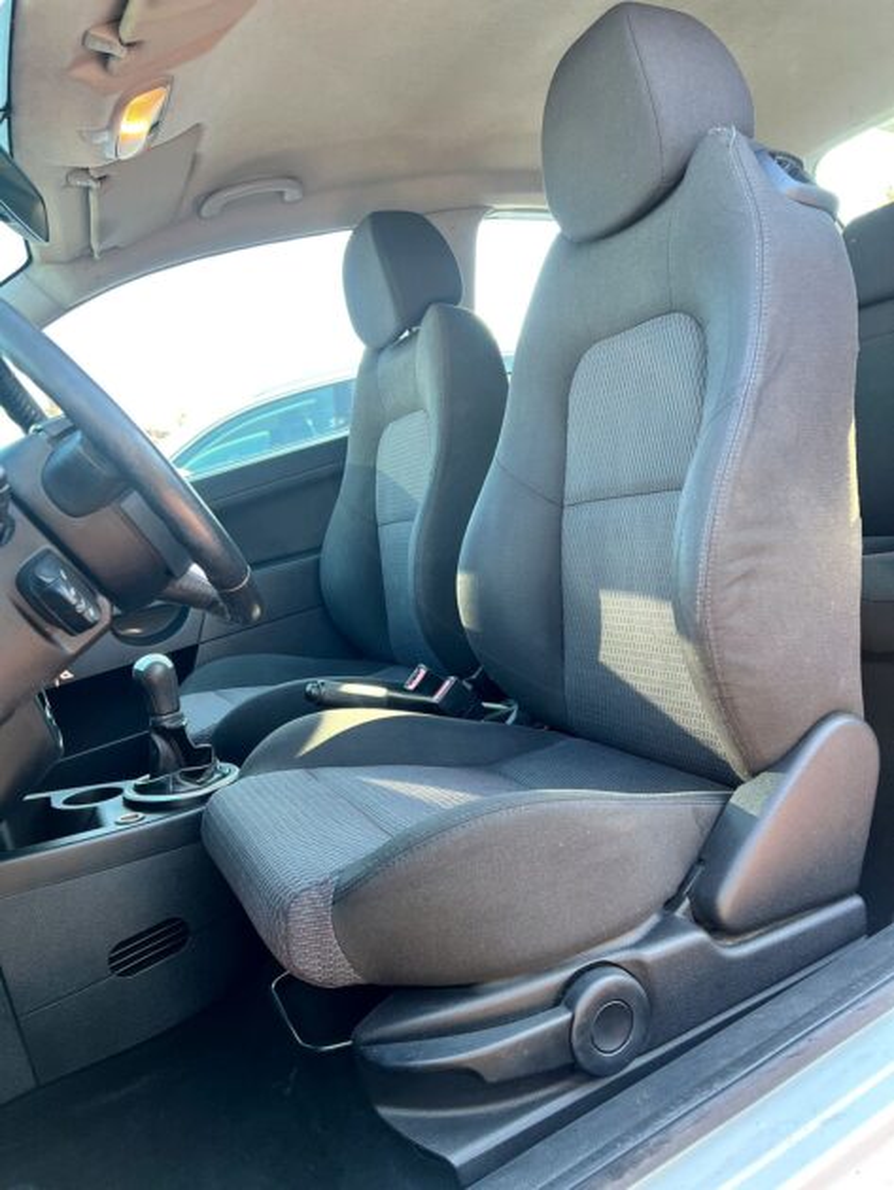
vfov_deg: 67.3
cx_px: 447
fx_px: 895
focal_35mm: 26
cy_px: 595
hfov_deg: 53.1
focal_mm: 5.7
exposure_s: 1/121
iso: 64
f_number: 1.5
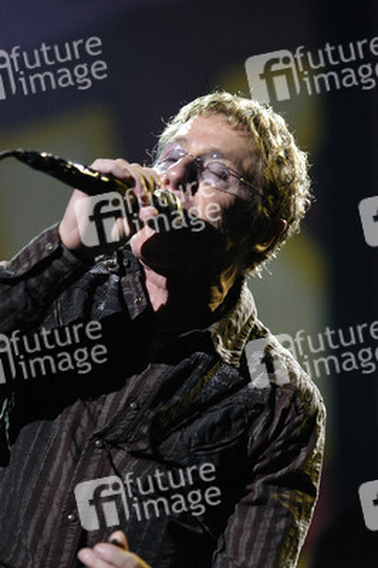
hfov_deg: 6.8
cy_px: 284
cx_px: 189
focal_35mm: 202
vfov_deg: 10.2
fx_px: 3195
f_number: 2.8
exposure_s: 1/125
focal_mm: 135
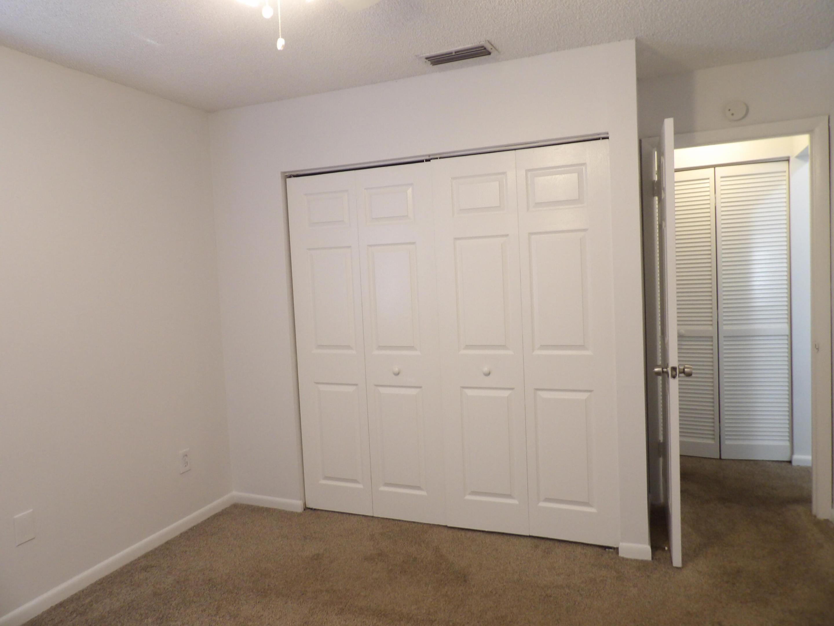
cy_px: 313
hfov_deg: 71.6
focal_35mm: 24
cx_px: 417
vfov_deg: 56.8
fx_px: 578
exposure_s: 1/17
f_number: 3.2
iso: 258
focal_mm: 4.3
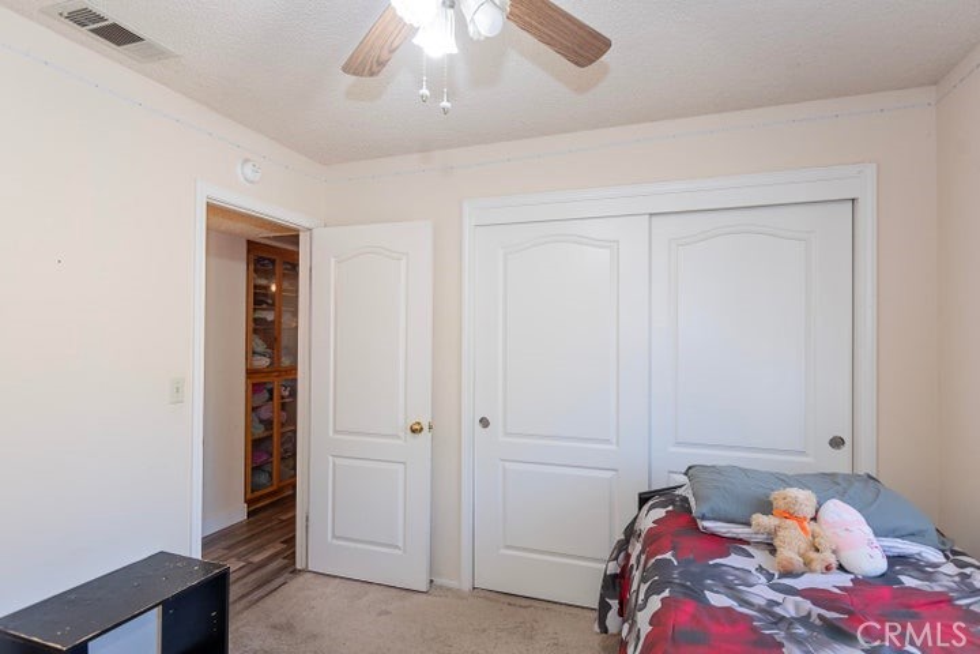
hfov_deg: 86.9
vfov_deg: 64.6
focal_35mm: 19
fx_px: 517
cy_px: 327
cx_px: 490
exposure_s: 1/60
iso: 400
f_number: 5.6
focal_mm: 13
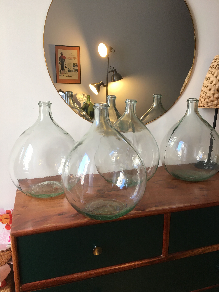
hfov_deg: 48.2
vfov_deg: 61.7
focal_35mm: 29
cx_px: 110
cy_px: 146
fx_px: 245
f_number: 2.2
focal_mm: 4.15
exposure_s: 1/33
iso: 32
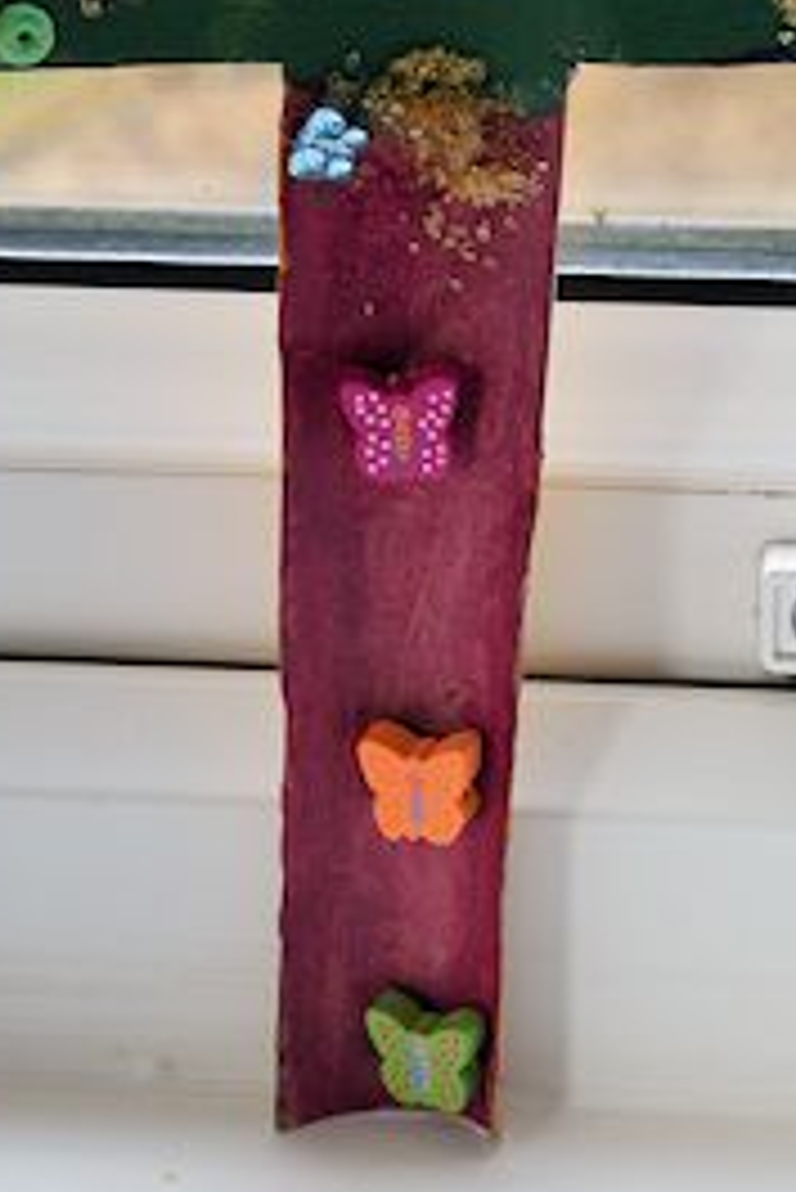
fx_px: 5032
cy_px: 227
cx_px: 452
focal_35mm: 152
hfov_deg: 9.0
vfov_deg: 13.4
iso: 400
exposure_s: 1/80
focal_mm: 55
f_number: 8
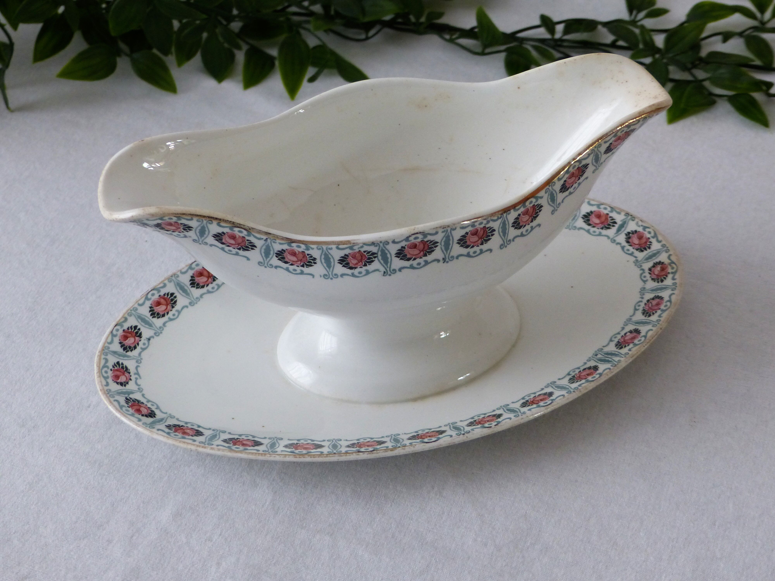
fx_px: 1433
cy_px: 290
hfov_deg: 30.3
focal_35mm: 64
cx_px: 388
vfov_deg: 22.9
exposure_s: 1/60
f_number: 2.8
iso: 250
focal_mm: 10.9
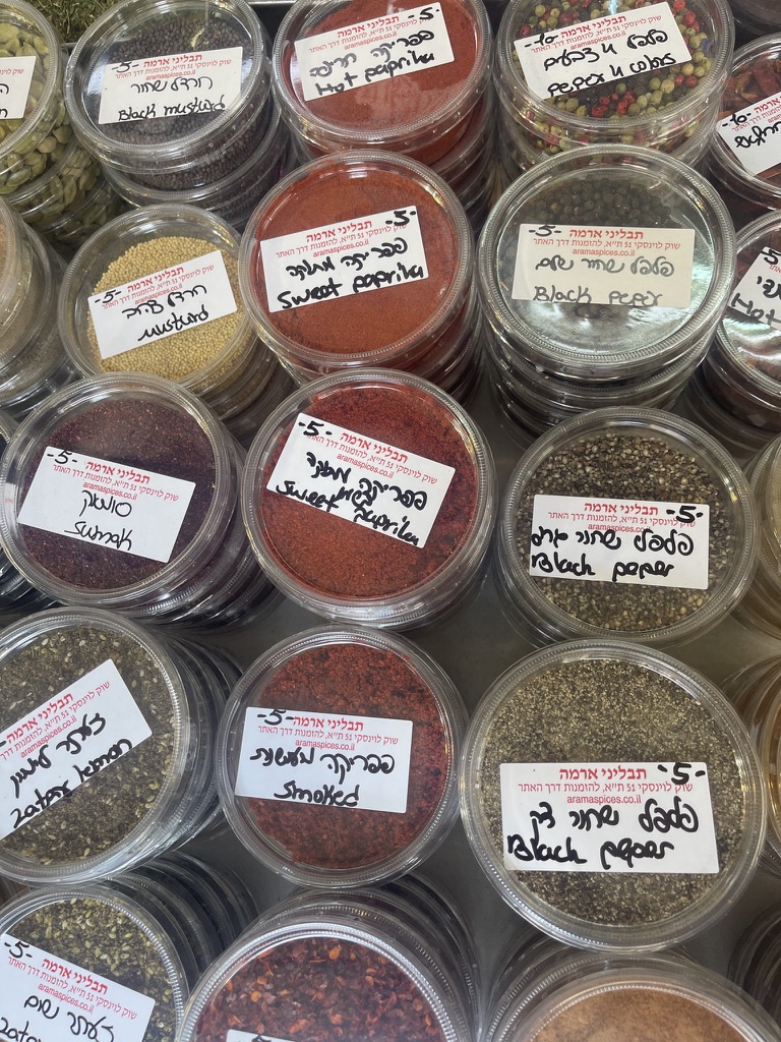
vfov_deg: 67.3
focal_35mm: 26
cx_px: 390
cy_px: 521
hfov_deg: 53.1
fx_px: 782
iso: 40
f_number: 1.6
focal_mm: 5.1
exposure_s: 1/100
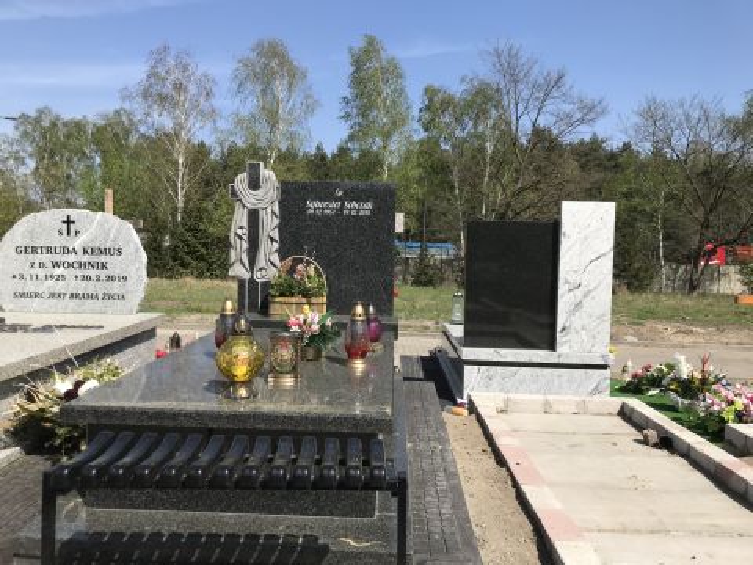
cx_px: 376
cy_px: 282
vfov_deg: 49.7
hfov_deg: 63.4
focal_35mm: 28
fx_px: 609
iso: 20
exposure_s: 1/2519
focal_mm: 3.99
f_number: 1.8
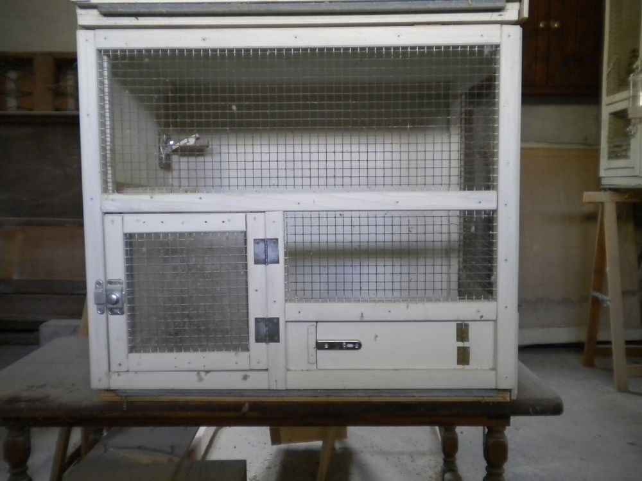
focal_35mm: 35
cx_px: 321
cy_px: 240
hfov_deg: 52.6
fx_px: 649
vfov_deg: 40.7
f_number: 3.1
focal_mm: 6.3
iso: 400
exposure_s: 1/36.7
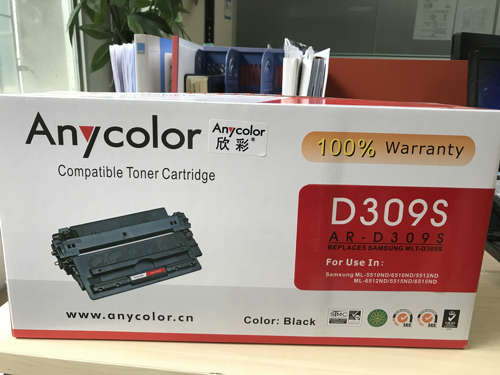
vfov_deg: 49.7
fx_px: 404
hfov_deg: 63.4
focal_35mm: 28
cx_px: 250
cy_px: 188
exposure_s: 1/33
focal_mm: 3.99
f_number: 1.8
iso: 40
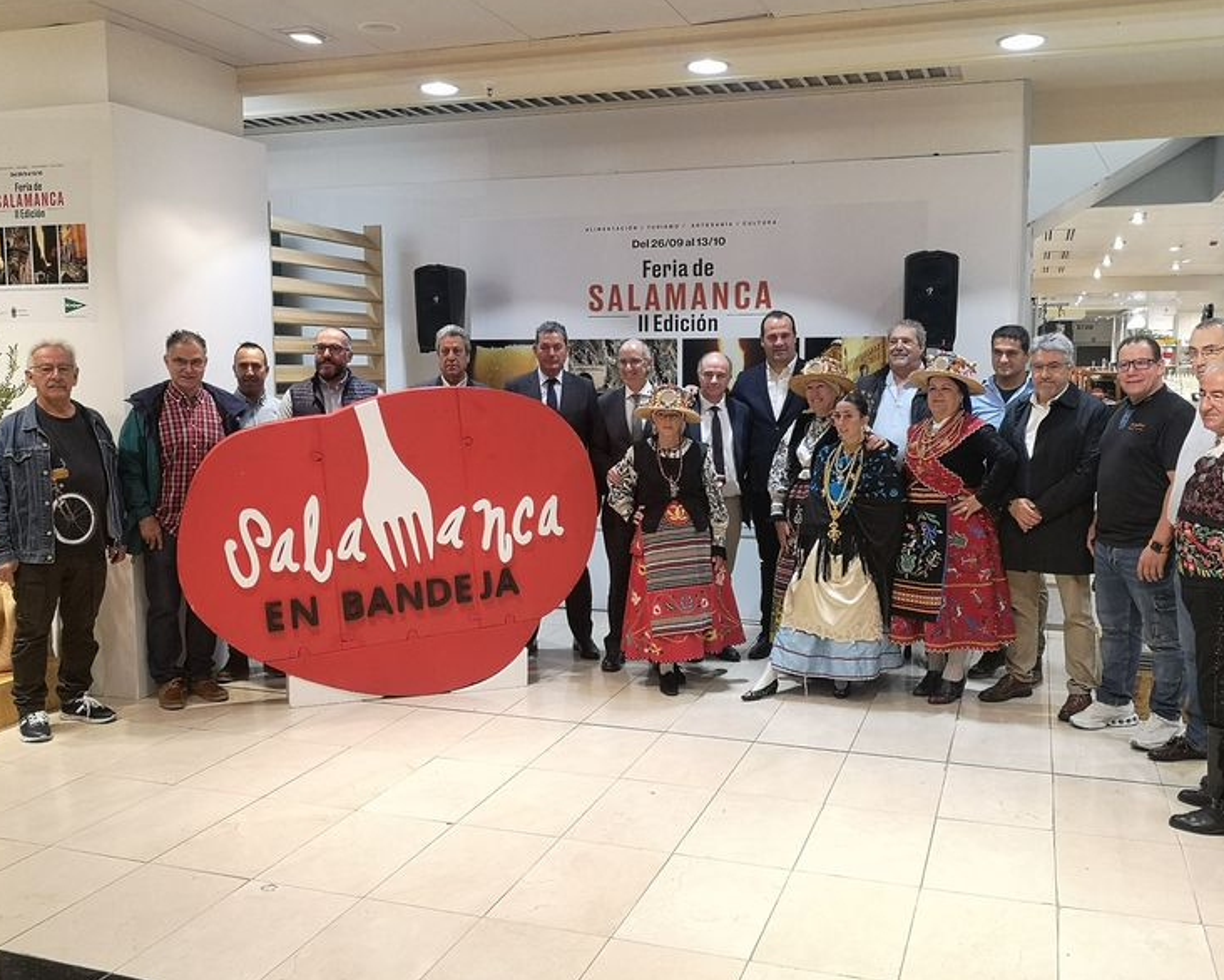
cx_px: 647
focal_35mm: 32
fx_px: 1160
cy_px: 483
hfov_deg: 55.6
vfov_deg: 45.8
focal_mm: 5.58
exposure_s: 1/50
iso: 100
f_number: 1.8
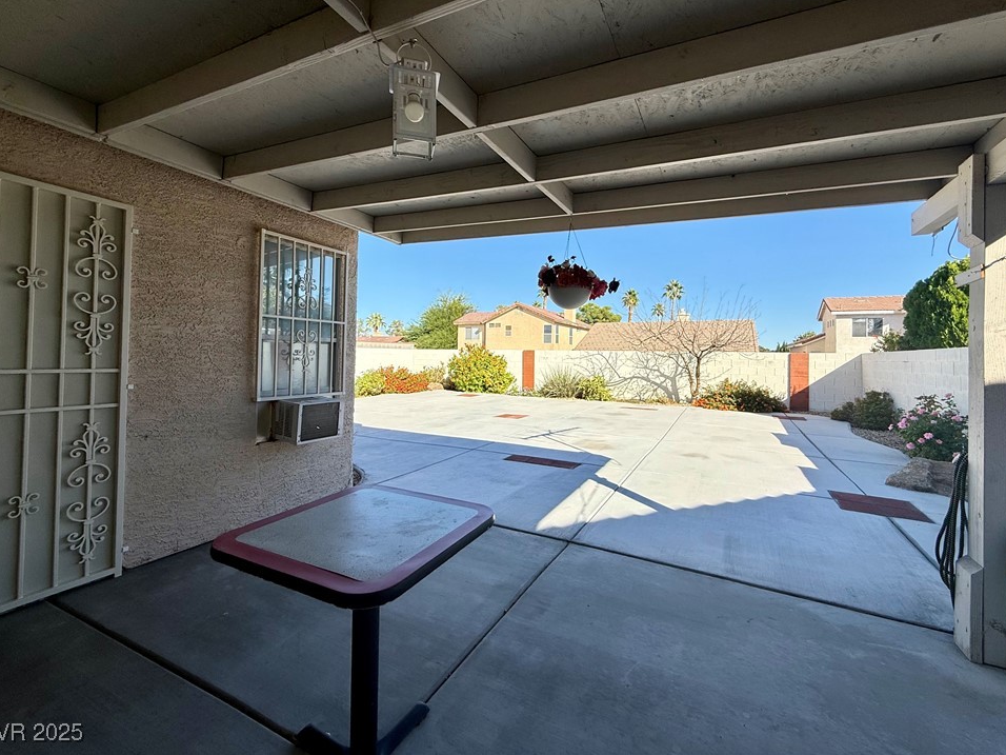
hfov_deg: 98.2
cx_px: 516
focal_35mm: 15
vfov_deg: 81.6
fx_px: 436
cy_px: 352
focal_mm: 2.22
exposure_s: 1/1399
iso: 50
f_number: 2.2
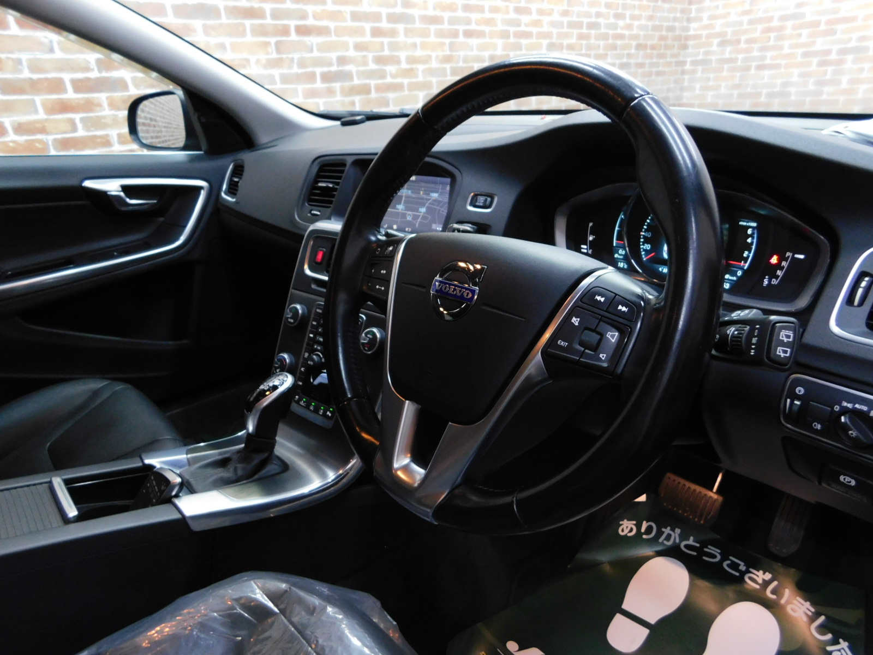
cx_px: 436
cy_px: 328
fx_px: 580
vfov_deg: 58.9
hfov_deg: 73.9
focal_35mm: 23
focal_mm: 4
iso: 400
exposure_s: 1/15
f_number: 3
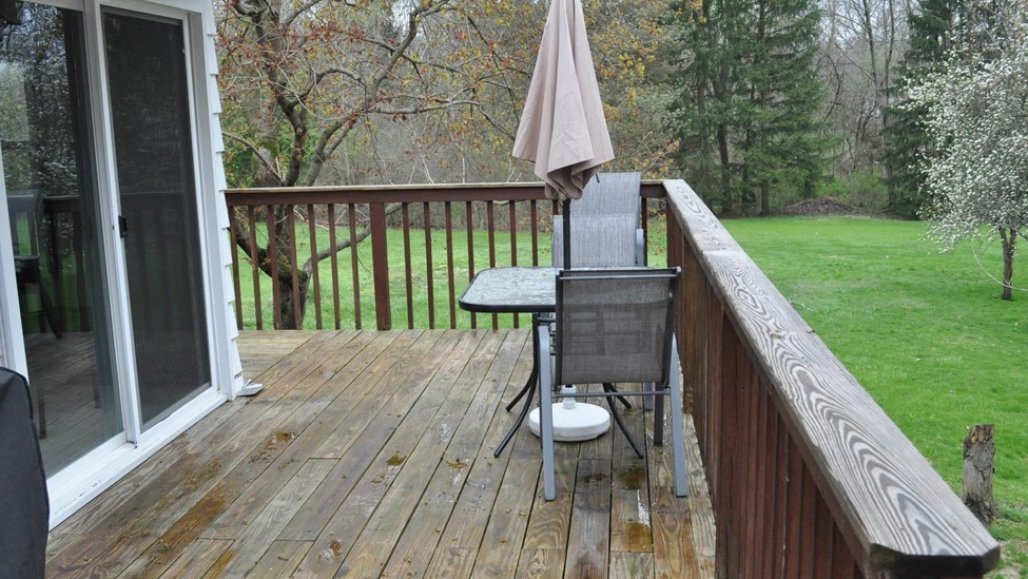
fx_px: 954
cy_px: 277
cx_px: 512
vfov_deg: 33.7
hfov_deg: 56.6
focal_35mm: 35
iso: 1250
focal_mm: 20
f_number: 8
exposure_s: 1/640
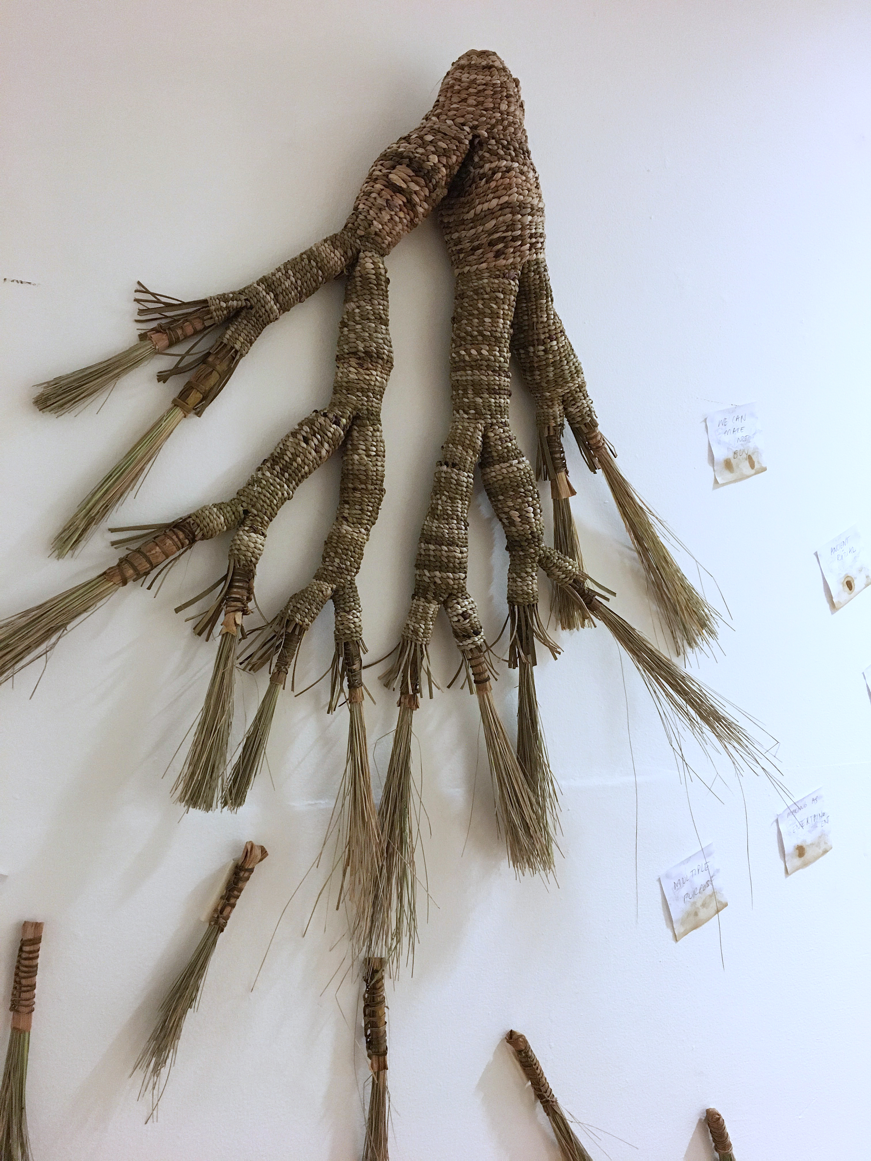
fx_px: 973
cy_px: 580
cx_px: 436
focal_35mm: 29
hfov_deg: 48.2
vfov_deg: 61.7
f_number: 2.2
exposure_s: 1/25
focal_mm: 4.15
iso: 200
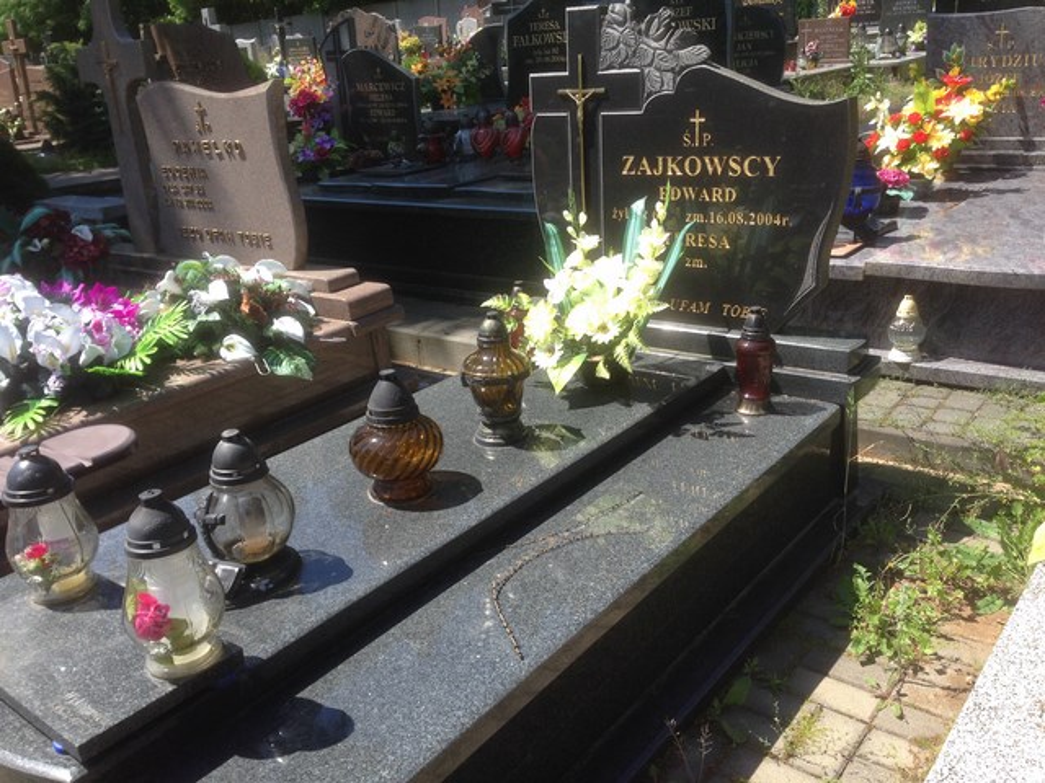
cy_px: 392
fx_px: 996
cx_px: 522
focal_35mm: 33
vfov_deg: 42.9
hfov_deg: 55.4
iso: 50
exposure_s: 1/686
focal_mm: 4.12
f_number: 2.4
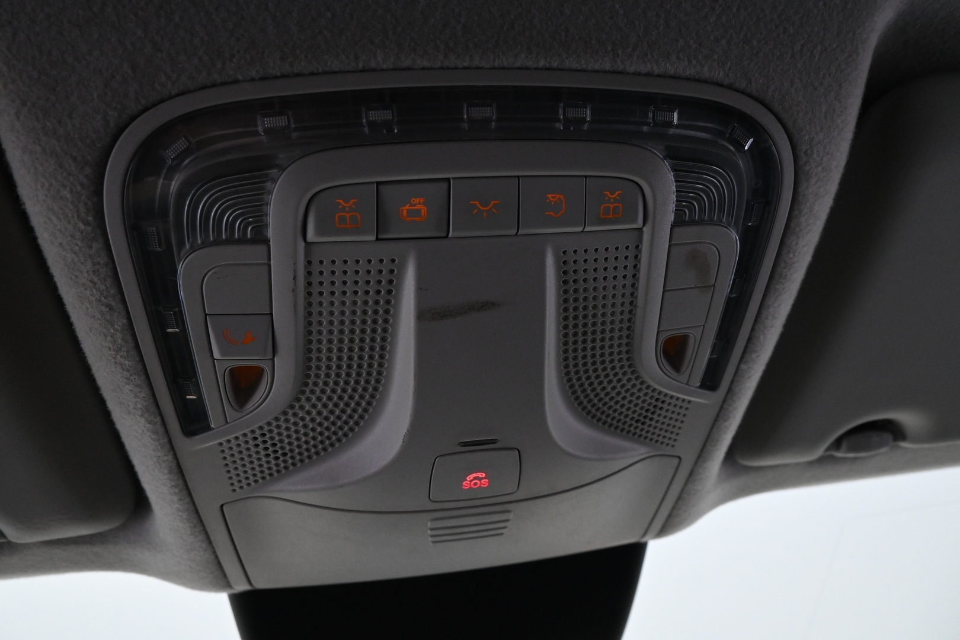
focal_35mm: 24
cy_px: 320
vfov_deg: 53.1
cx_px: 480
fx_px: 640
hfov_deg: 73.7
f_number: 5
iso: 2000
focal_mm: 16
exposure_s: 1/50
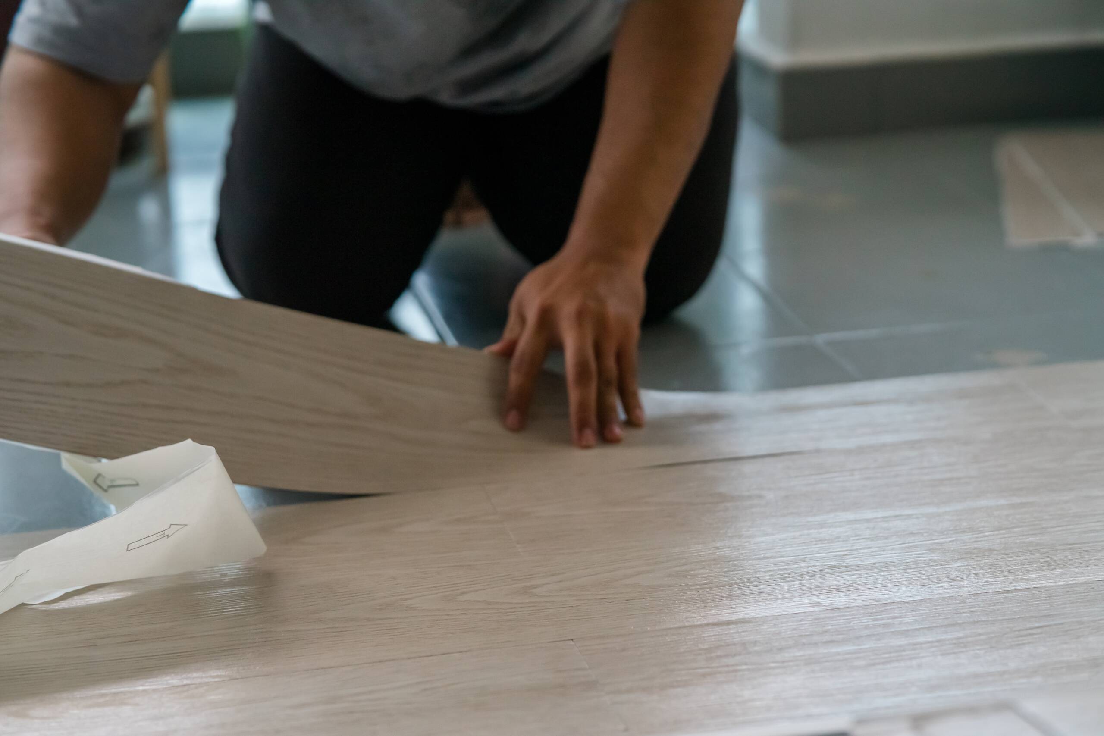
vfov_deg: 16.1
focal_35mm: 85
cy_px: 368
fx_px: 2607
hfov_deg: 23.9
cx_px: 552
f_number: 3.2
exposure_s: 1/3200
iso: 2500
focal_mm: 85
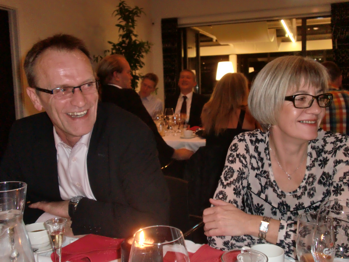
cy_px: 131
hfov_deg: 51.4
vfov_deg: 39.7
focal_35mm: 36
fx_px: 363
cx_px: 174
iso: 400
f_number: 3.1
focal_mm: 6.51
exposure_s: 1/15
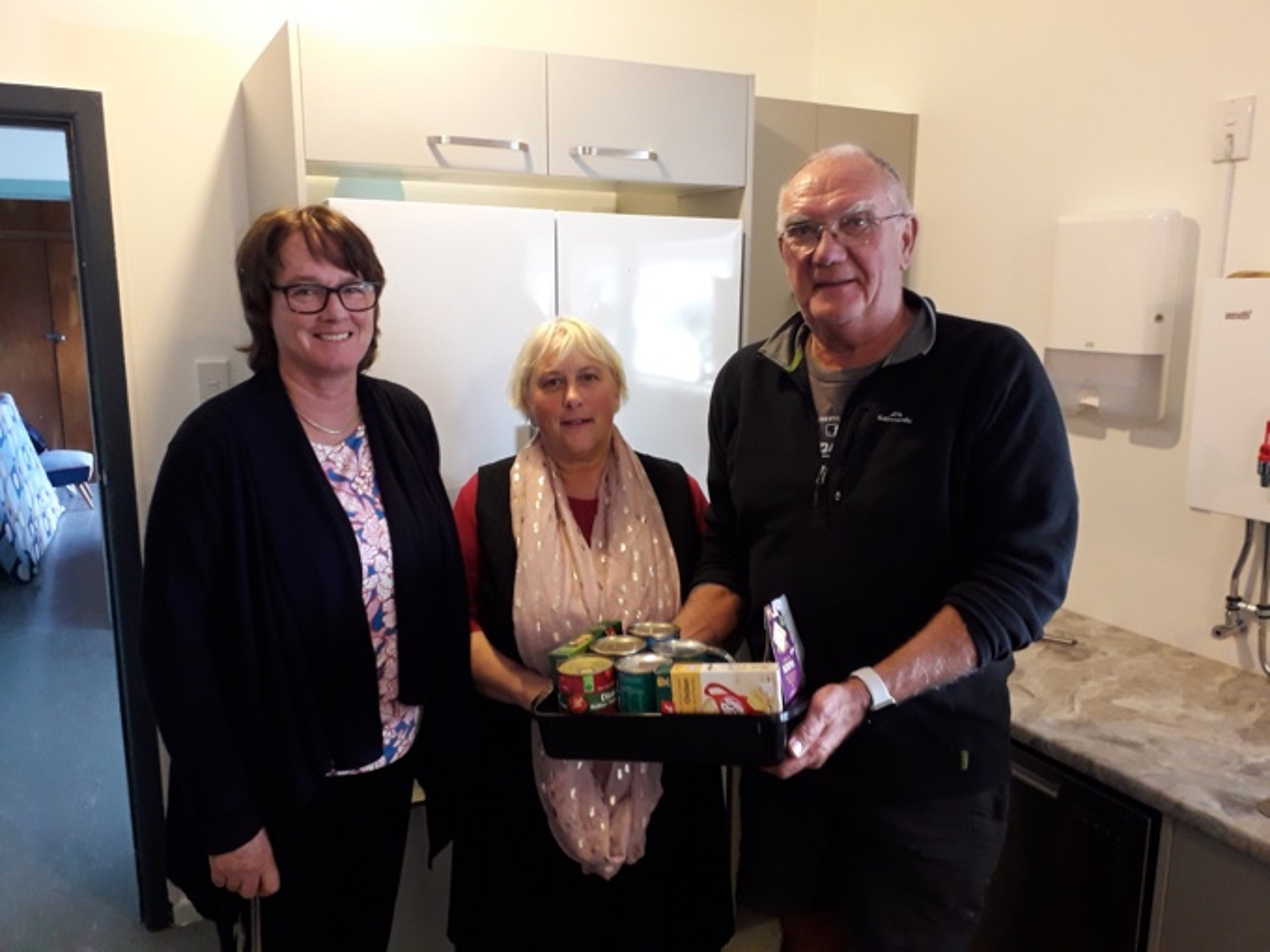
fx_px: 991
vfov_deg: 51.4
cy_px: 476
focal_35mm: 27
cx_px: 635
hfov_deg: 65.3
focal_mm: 3.6
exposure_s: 1/25
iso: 200
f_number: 1.9
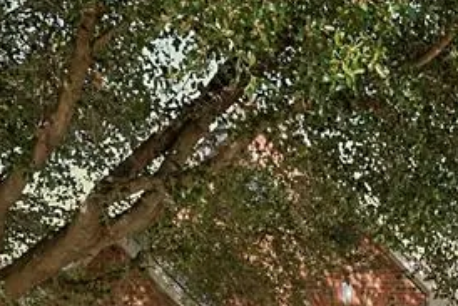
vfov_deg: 19.2
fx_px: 713
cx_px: 460
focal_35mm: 56
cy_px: 528
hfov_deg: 32.7
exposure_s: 1/50
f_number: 11
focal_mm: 10
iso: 100
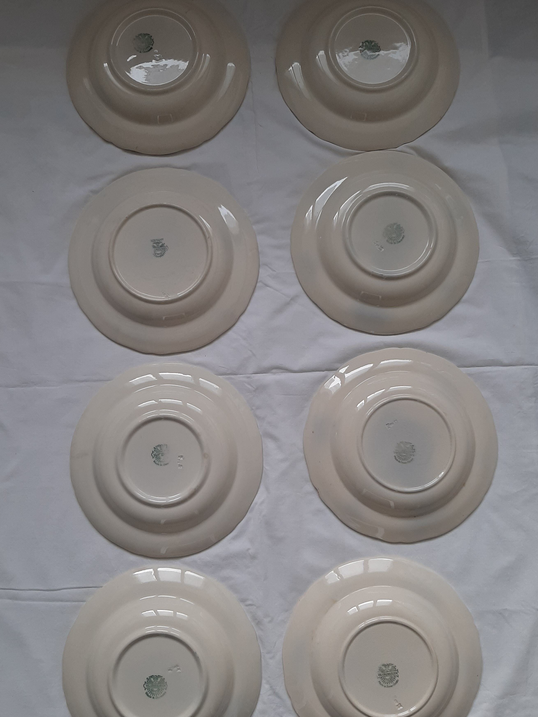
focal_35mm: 30
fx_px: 622
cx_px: 255
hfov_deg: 46.8
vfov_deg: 60.0
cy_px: 357
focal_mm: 3.93
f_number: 1.7
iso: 40
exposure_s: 1/114
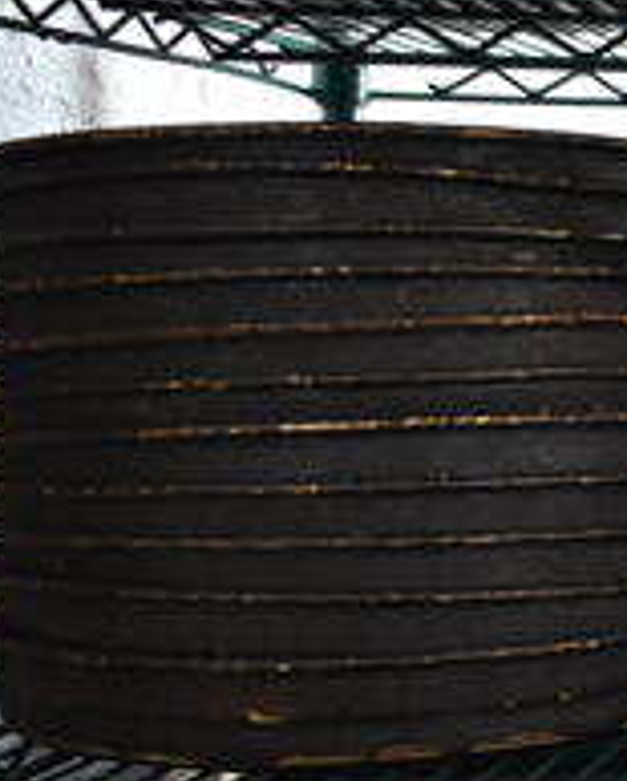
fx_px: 1851
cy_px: 413
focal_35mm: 80
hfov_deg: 16.1
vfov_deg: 23.8
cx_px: 1141
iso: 1400
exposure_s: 1/30
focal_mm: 18
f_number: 3.5
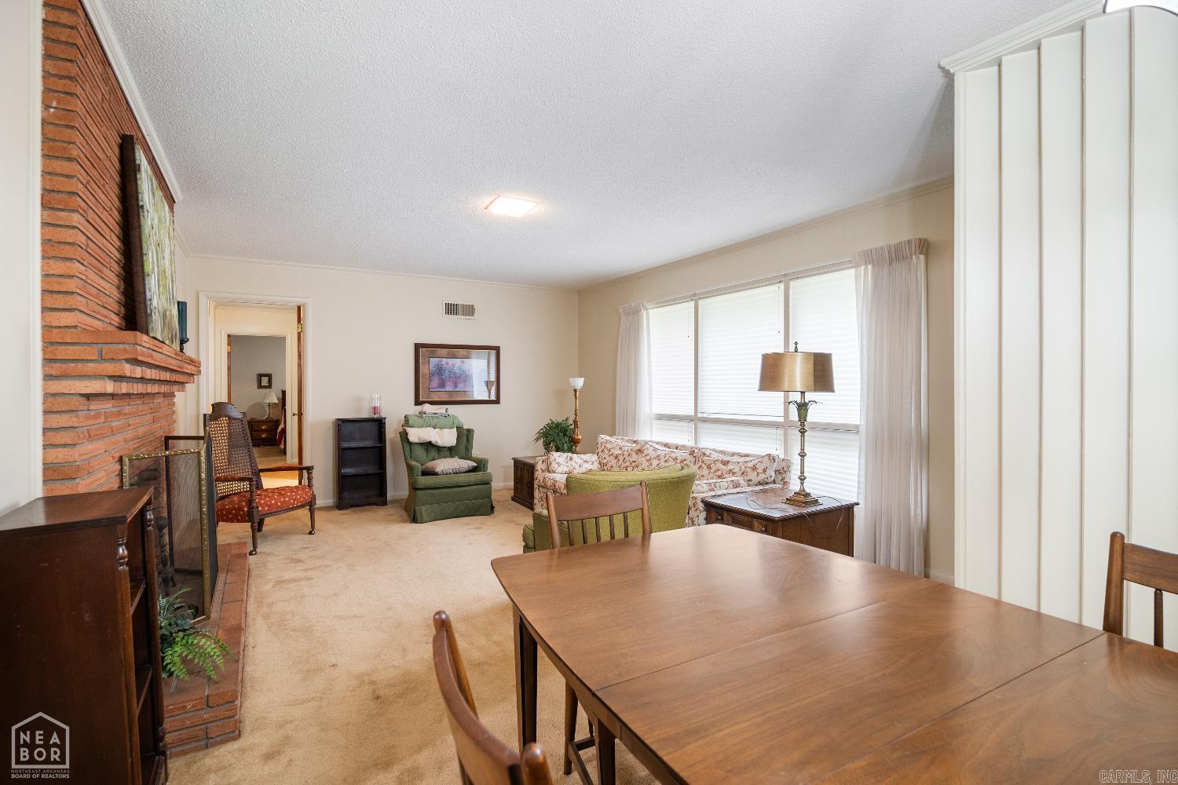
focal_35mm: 16
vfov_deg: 73.7
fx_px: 524
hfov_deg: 96.7
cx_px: 589
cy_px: 392
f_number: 5.6
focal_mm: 16
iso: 1250
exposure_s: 1/6
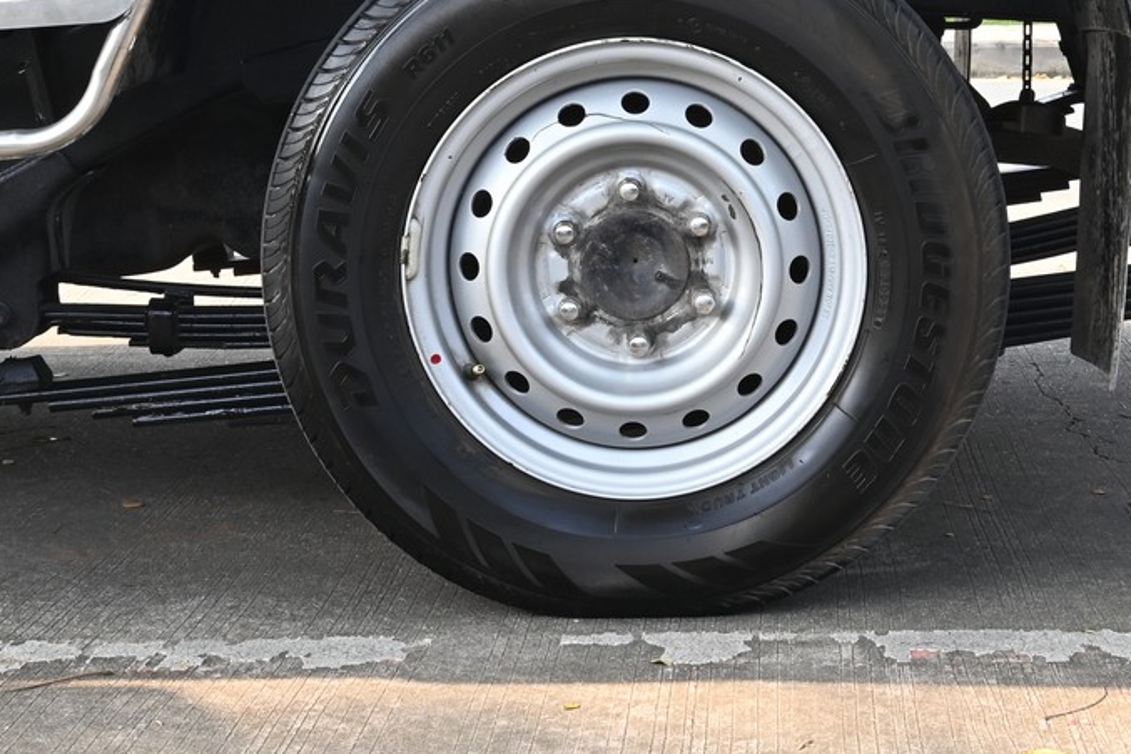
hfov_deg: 26.0
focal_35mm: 78
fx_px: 2450
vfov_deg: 17.4
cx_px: 643
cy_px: 262
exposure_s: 1/30
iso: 640
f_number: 14
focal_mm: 32
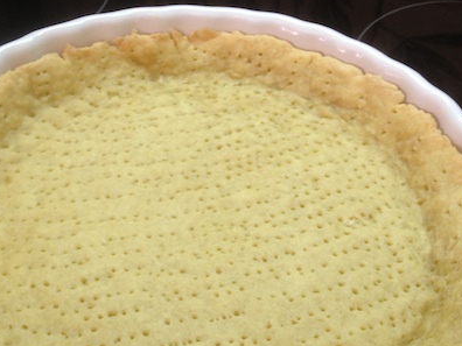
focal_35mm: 53
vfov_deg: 27.2
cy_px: 255
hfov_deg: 36.1
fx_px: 707
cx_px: 192
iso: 80
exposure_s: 1/20
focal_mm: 4.28
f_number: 2.4
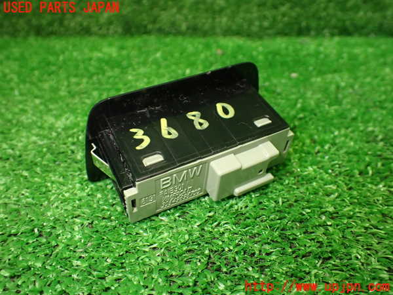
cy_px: 148
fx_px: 341
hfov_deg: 60.0
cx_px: 196
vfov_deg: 46.8
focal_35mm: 30
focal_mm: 5.4
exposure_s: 1/125
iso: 500
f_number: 2.3
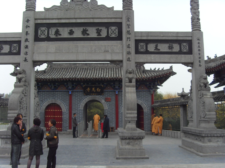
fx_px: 253
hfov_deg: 47.9
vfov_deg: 36.8
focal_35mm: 39
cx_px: 112
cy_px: 84
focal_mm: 6.6
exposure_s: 1/90
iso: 100
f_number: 3.5
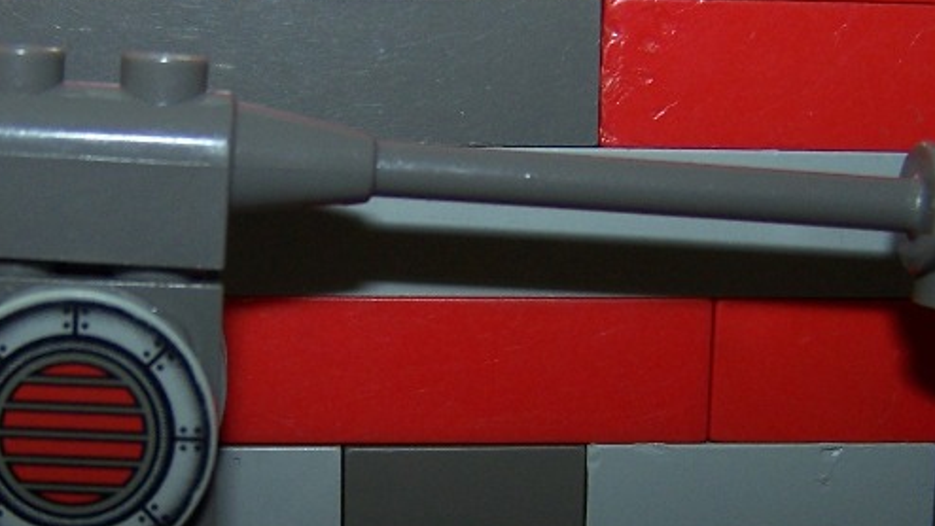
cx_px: 399
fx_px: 2008
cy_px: 385
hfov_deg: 26.2
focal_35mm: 81
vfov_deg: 14.9
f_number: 2.8
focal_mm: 6.3
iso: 80
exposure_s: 1/60
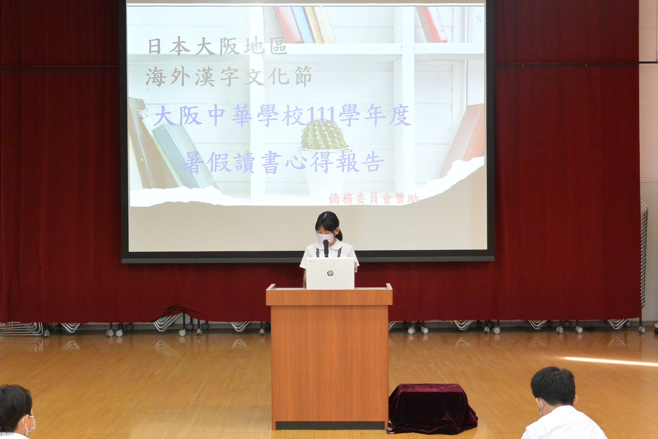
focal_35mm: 52
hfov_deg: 38.2
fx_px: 950
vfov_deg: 26.0
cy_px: 220
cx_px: 329
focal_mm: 19.3
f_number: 4.8
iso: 1100
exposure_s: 1/60
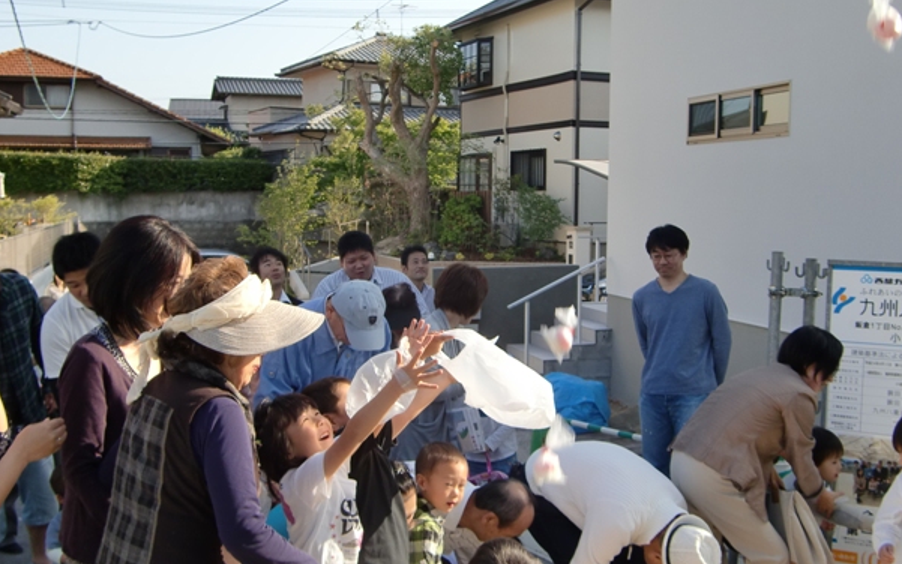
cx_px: 449
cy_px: 306
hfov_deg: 45.3
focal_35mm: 44
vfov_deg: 29.2
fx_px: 1082
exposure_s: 1/640
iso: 64
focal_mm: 6.9
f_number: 3
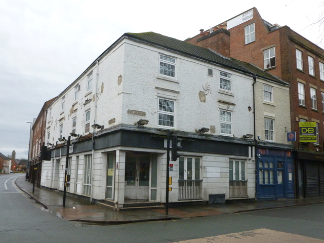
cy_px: 122
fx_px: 300
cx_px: 162
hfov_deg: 56.8
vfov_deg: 44.2
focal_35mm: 32
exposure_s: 1/320
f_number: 3.5
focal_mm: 5.7
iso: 400
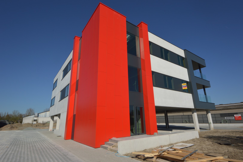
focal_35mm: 18
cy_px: 81
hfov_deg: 90.0
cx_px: 122
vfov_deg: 67.3
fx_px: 121
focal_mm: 12
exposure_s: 1/200
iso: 100
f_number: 14
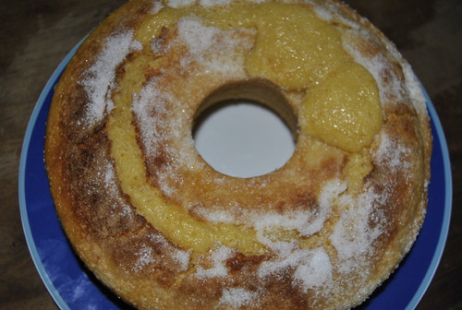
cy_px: 155
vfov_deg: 32.1
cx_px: 231
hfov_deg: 46.3
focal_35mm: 42
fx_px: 540
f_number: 4
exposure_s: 1/60
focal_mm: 28
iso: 100
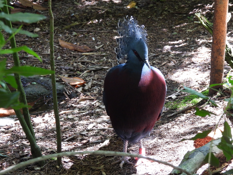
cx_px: 122
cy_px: 83
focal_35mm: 180
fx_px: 1212
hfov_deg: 11.0
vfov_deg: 8.3
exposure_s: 1/40
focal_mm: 30.3
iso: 400
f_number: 4.5
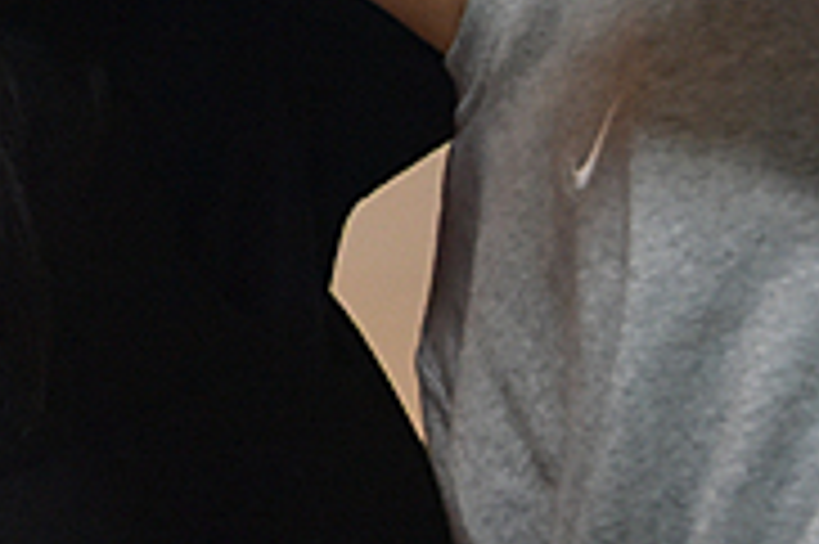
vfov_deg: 3.7
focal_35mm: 374
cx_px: -428
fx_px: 8501
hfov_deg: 5.5
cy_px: -312
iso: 2800
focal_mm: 85
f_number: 5.6
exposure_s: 1/125
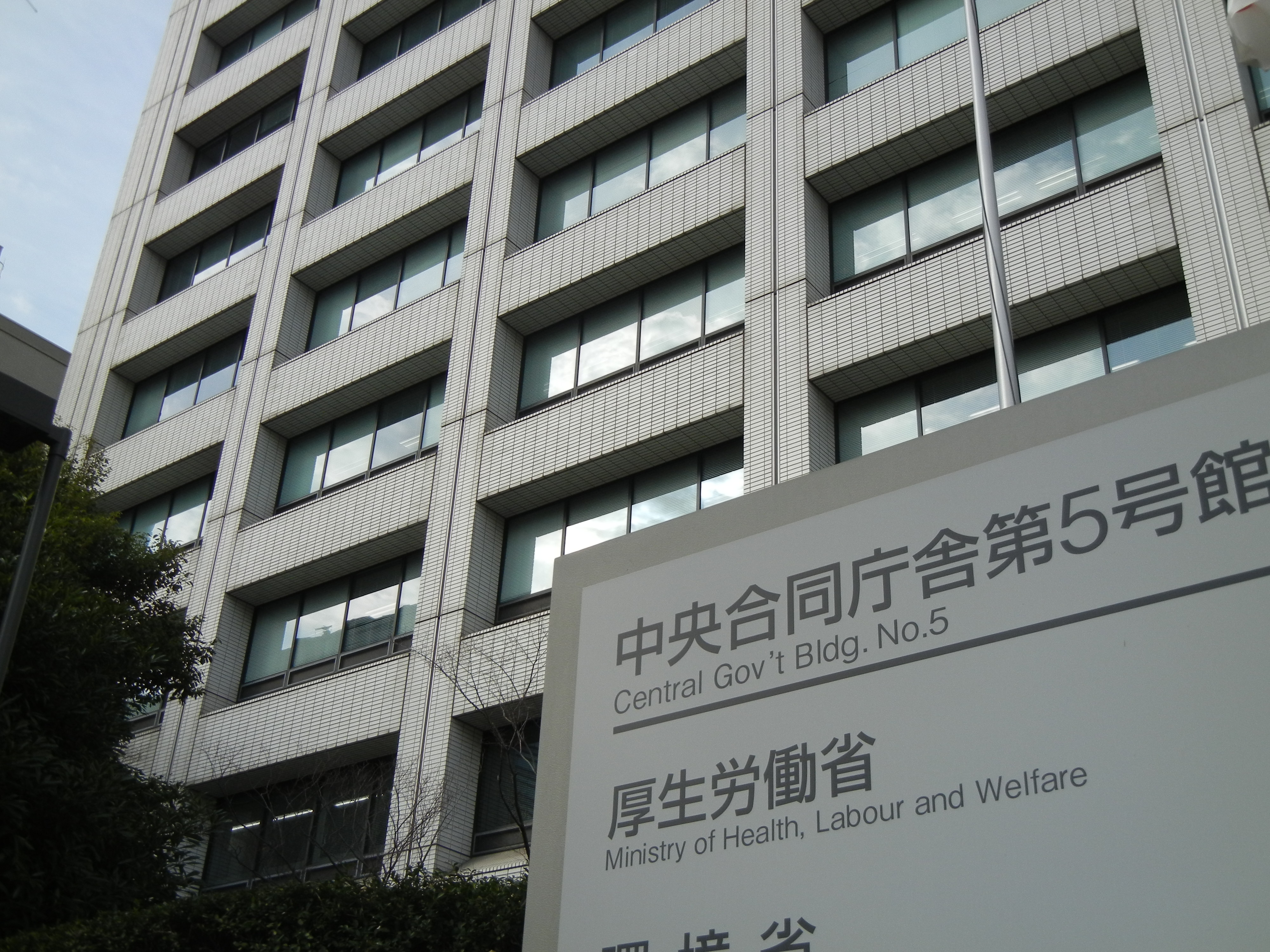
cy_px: 476
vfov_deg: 36.8
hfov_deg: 47.9
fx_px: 1431
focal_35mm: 39
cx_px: 635
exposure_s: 1/249
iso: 160
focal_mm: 7.1
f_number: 7.4
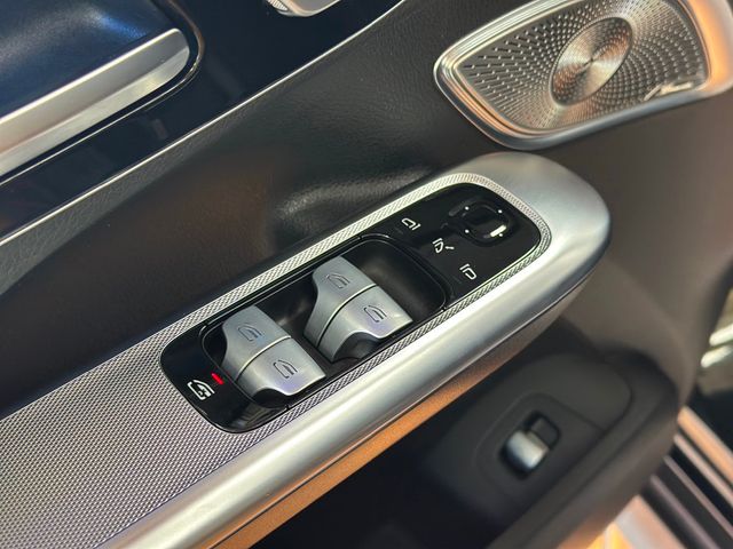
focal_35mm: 48
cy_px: 274
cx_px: 366
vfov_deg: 30.3
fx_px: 1016
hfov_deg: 39.7
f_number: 1.78
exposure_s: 1/60
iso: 250
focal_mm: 6.86
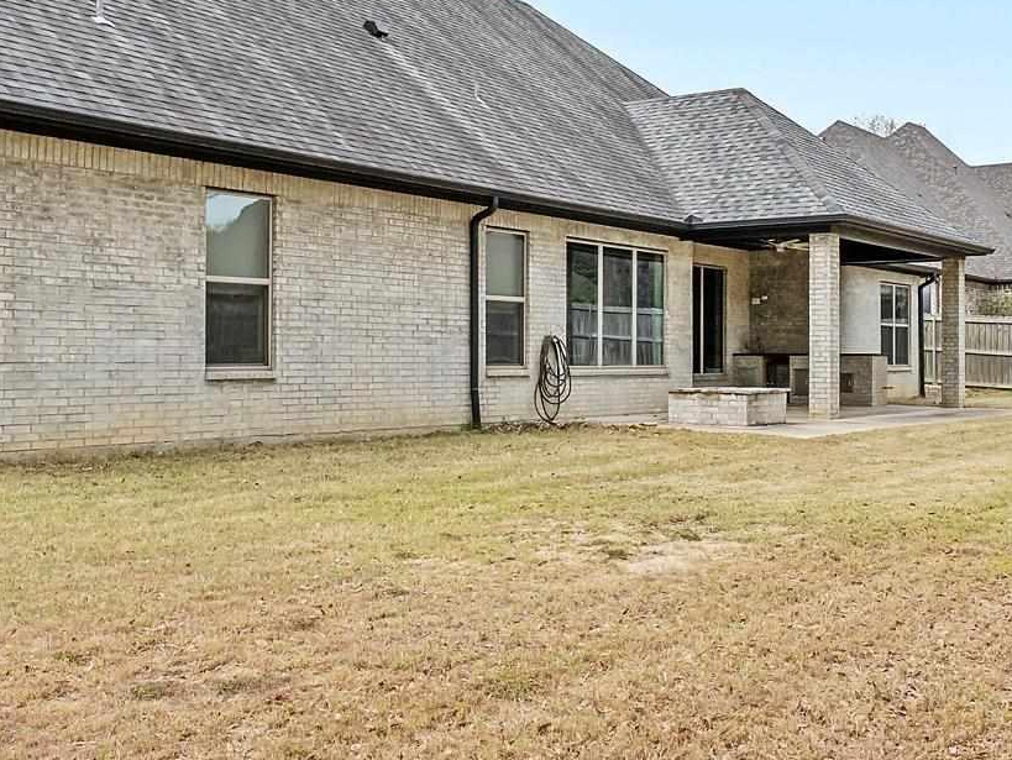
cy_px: 347
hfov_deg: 42.8
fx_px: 1287
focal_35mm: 44
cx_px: 592
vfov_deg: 32.9
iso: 800
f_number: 8
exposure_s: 1/1000
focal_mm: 15
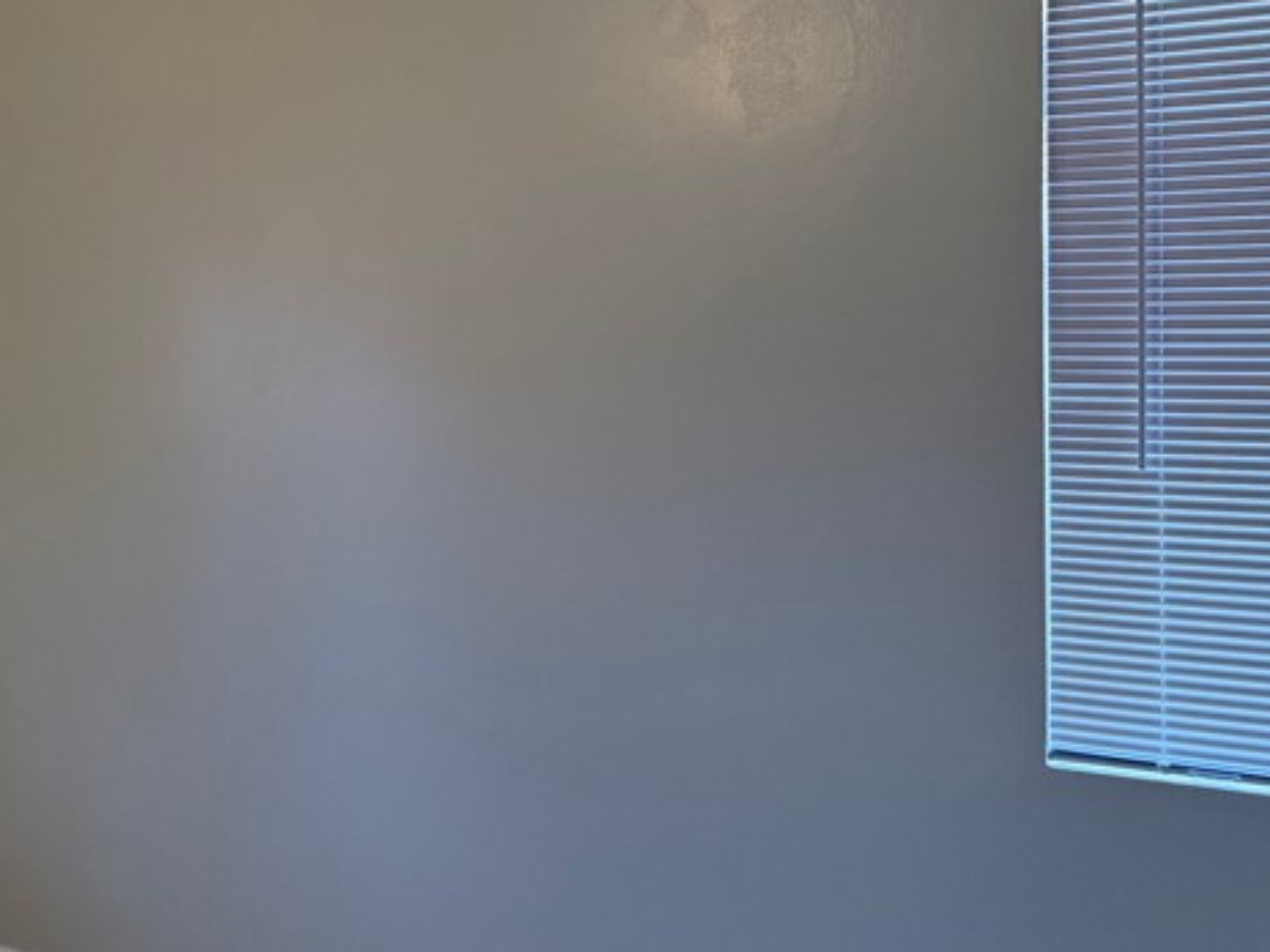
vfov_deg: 27.4
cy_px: 320
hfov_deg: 32.7
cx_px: -55
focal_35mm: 53
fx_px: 1944
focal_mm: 6.76
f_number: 1.78
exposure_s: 1/223
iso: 200
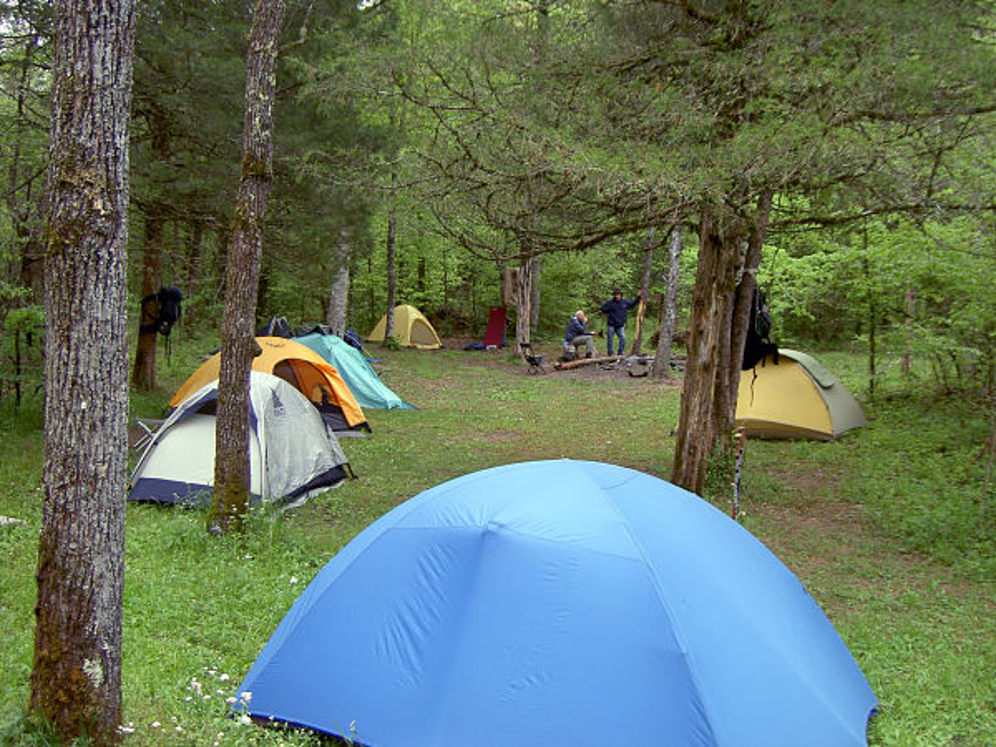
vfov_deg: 36.8
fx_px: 1122
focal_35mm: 39
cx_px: 498
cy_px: 374
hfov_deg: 47.9
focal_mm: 8
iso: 100
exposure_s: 1/110
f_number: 2.8
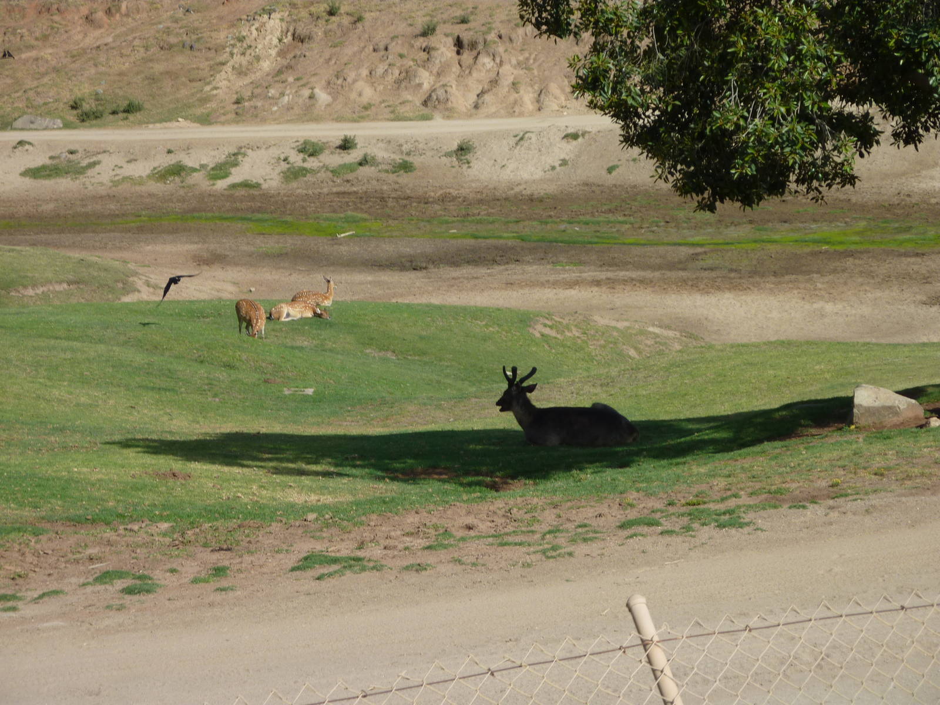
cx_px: 470
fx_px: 3476
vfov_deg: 11.6
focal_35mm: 128
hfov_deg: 15.4
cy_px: 352
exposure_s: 1/500
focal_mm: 21
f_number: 5.6
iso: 80
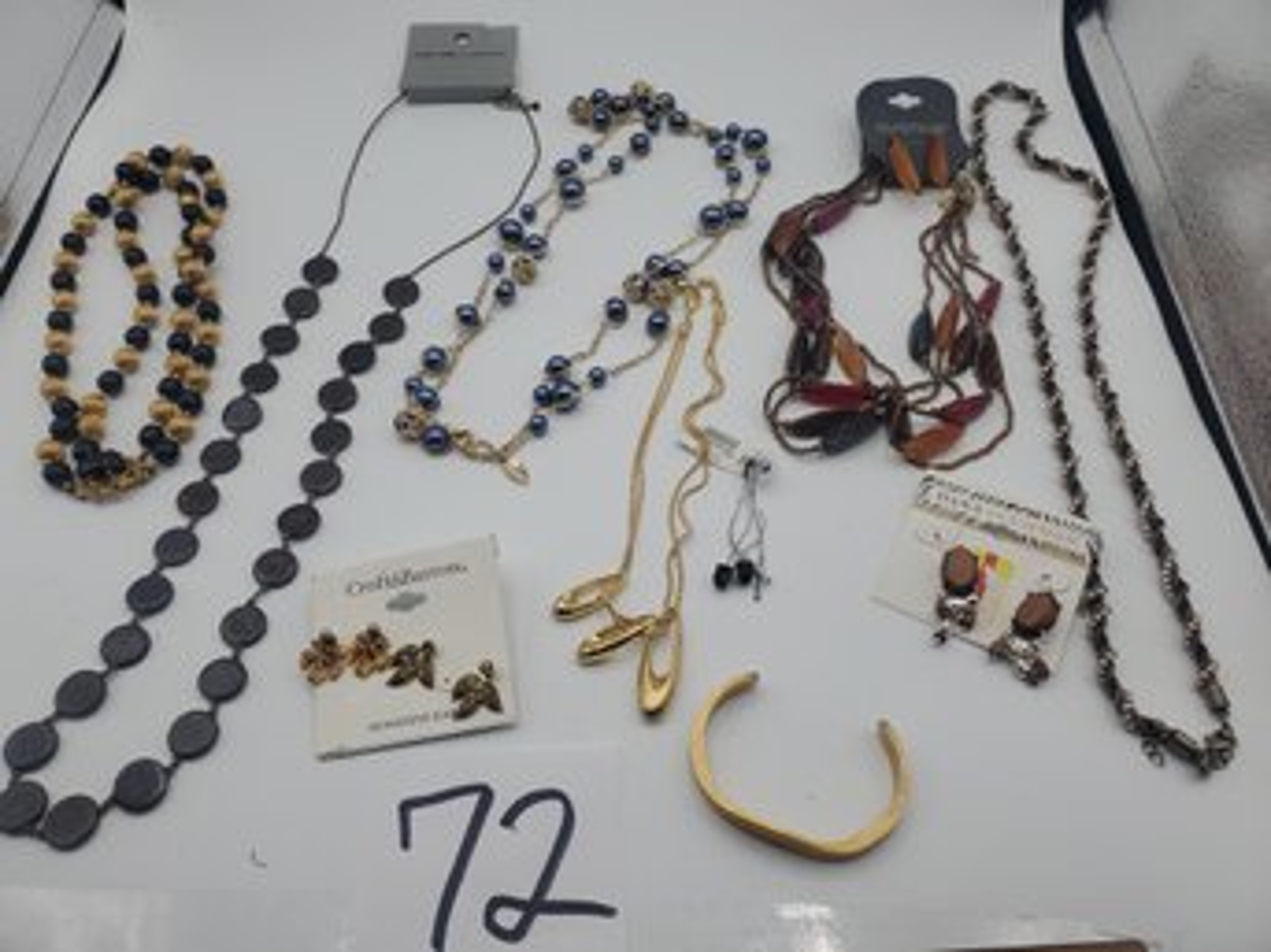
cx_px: 636
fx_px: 954
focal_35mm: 26
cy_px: 476
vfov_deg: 53.0
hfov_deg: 67.3
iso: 50
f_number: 2.4
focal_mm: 4.3
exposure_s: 1/665
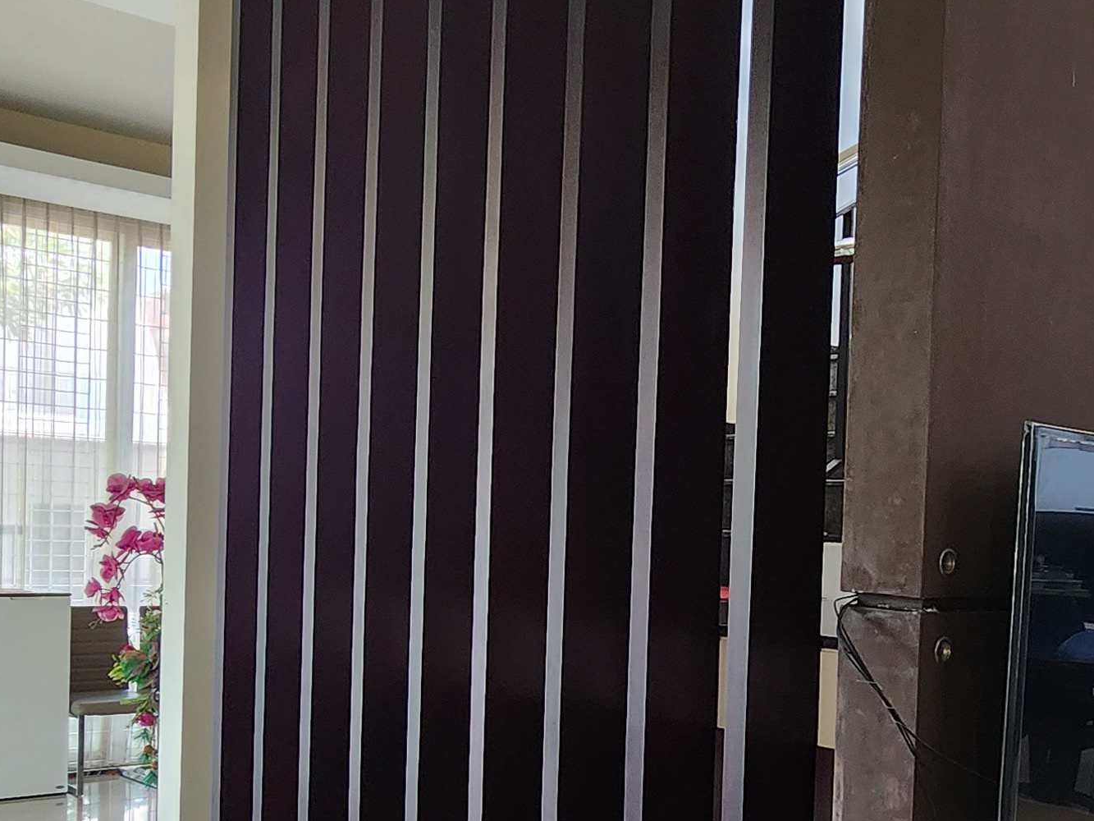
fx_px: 1233
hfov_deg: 47.0
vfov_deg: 36.2
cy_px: 584
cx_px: 744
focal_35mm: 39
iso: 160
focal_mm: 2.2
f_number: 2.2
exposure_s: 1/60
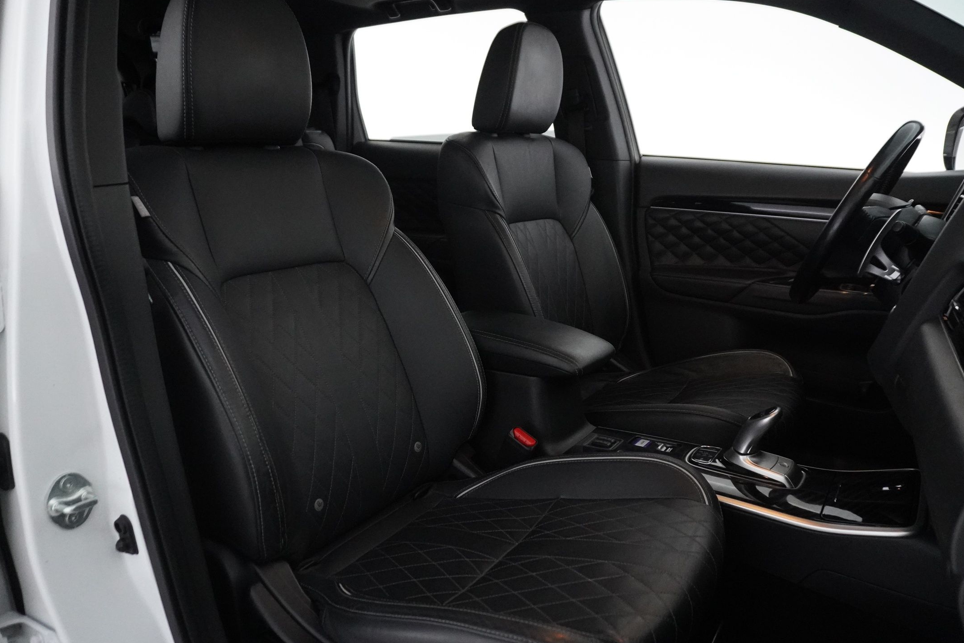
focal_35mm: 28
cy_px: 292
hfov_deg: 65.5
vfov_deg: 46.4
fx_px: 750
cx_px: 481
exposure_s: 1/160
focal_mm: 16
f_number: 3.5
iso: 5000
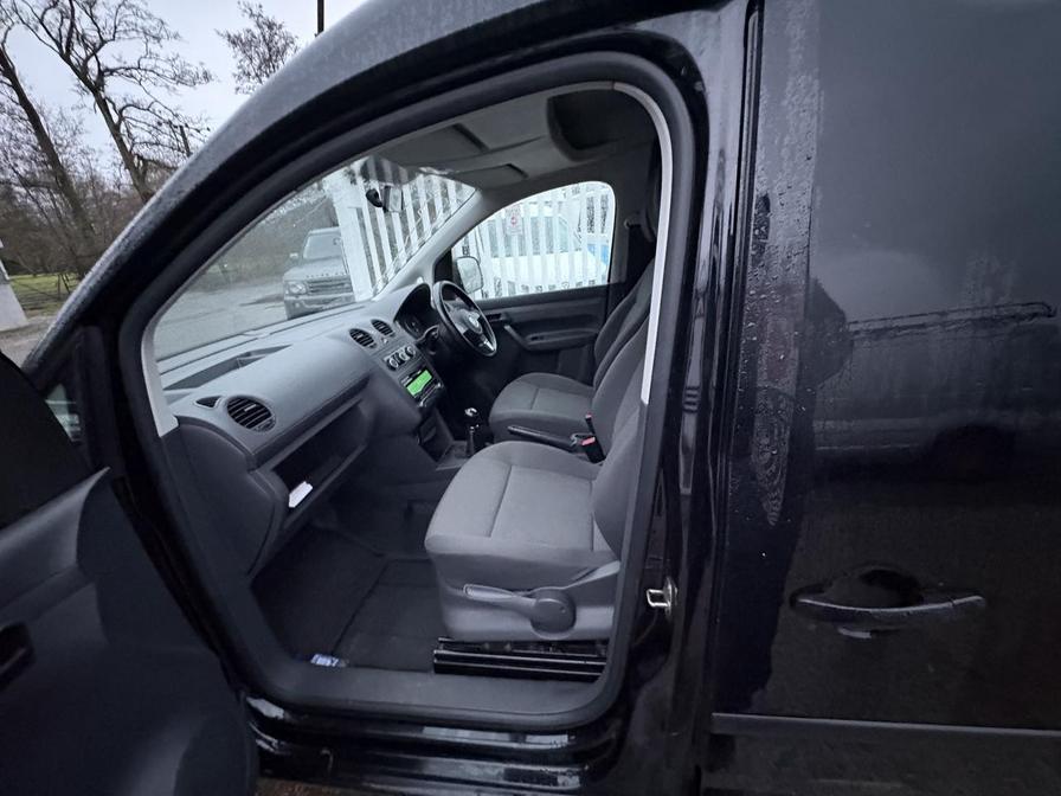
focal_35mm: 14
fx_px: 429
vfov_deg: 85.7
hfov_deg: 102.1
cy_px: 398
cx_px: 530
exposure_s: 1/31
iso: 1000
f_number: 2.2
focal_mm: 2.22
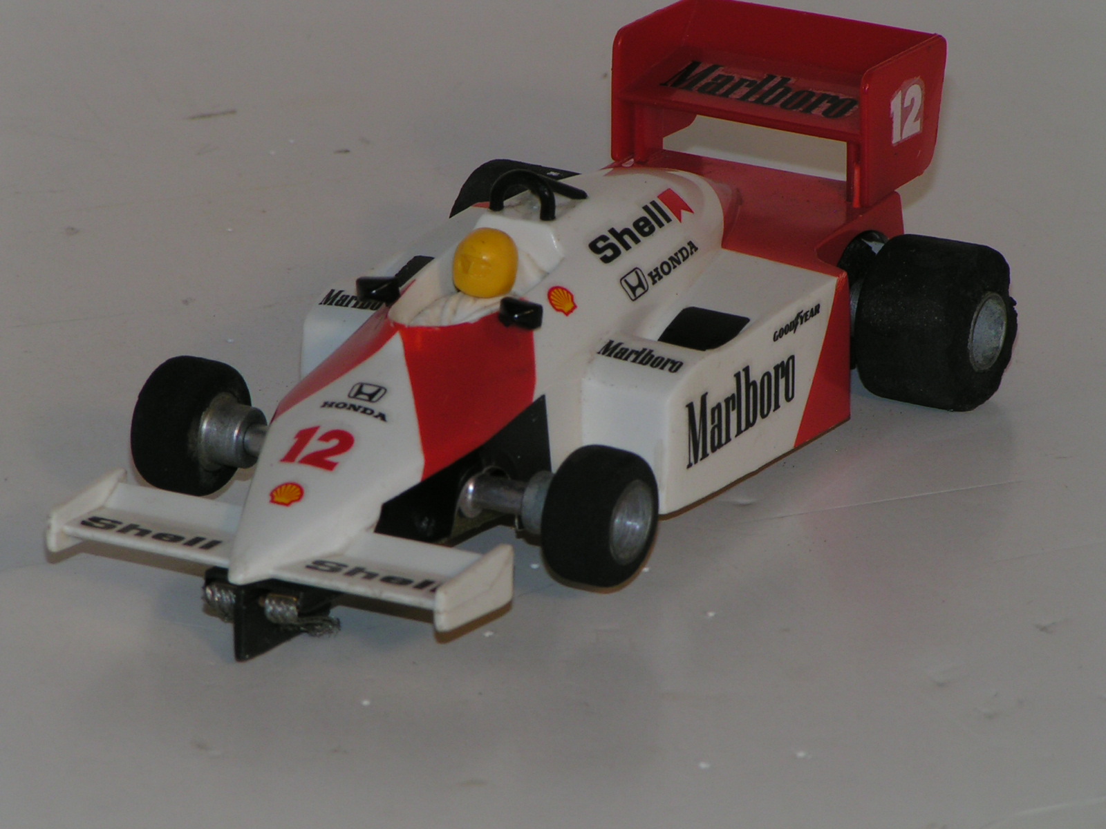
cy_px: 414
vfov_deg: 6.0
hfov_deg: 8.0
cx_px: 553
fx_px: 7892
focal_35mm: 247
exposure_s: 1/250
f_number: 5.6
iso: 50
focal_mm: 37.8
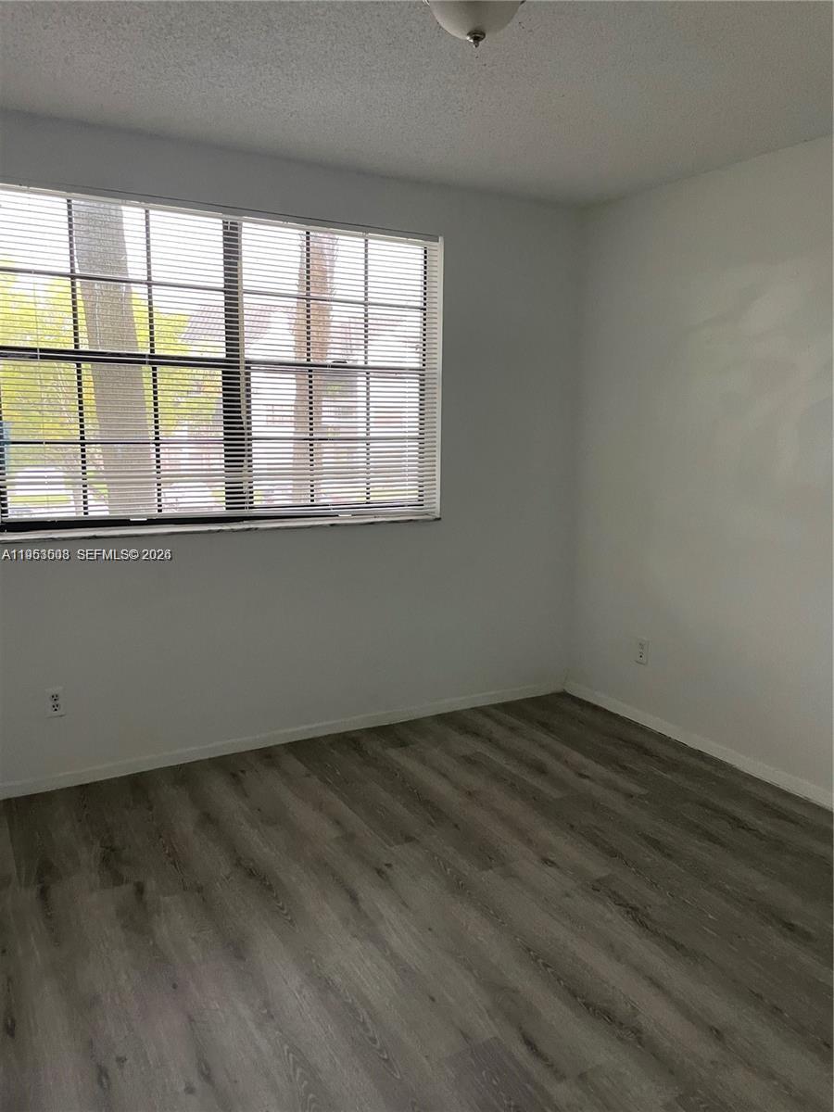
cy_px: 556
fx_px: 835
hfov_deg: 53.1
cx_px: 417
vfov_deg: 67.3
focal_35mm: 26
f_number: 1.6
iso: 200
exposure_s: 1/60
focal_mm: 4.2
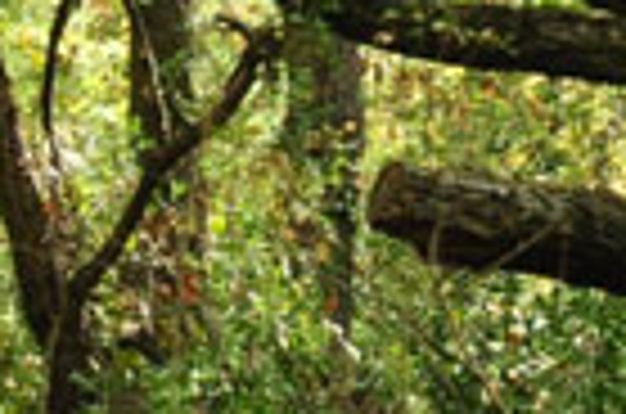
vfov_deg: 8.8
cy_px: 317
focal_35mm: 155
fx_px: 2689
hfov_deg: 11.5
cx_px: -761
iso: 800
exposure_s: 1/80
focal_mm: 18
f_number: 7.1
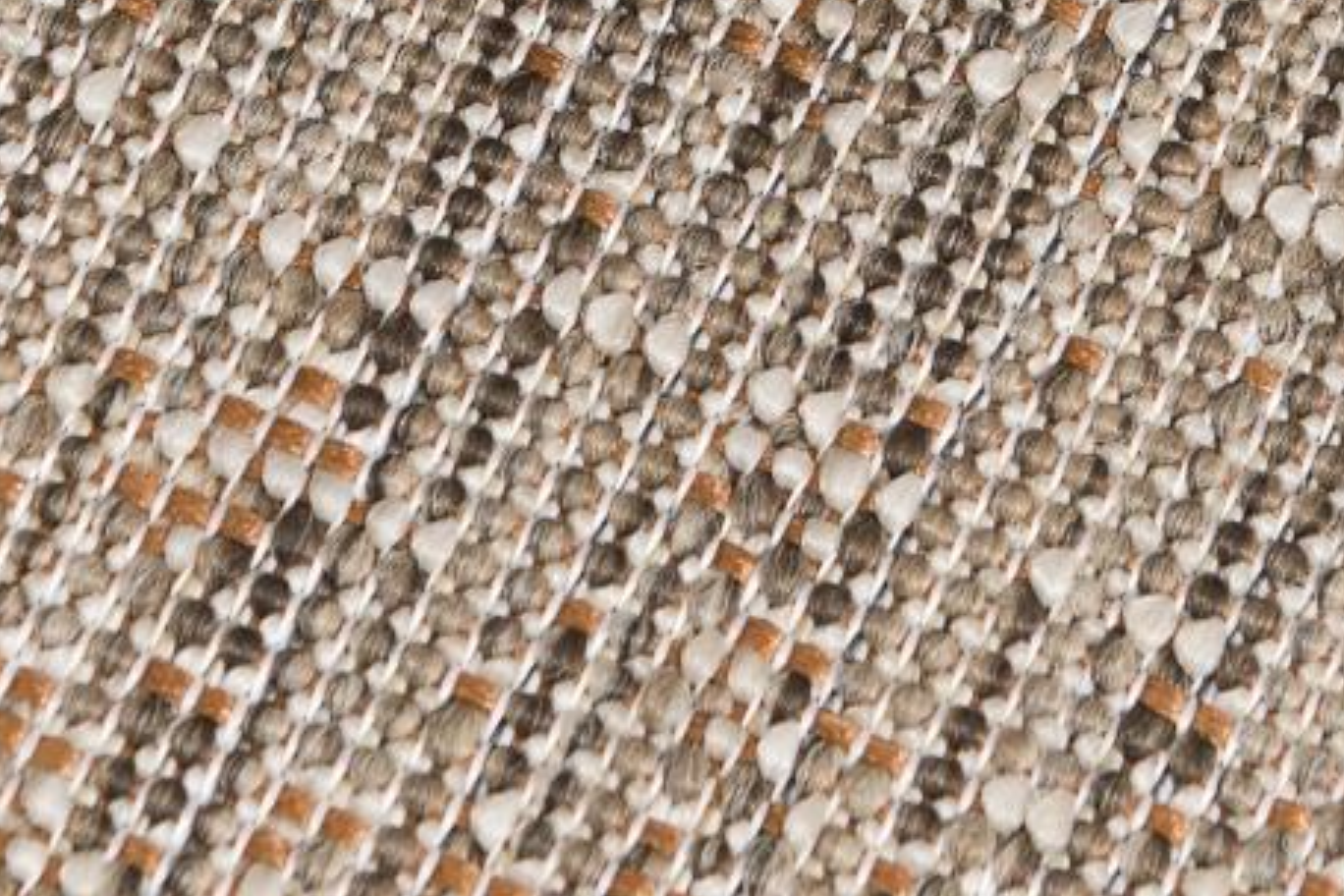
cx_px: 1179
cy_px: -699
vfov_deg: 3.6
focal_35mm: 384
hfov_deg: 5.4
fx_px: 14335
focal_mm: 70
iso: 200
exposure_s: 1/80
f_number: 8
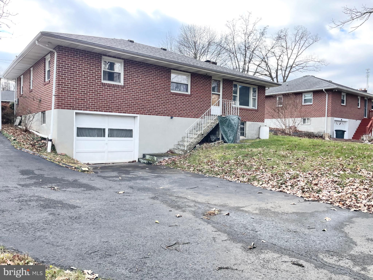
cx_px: 186
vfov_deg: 53.1
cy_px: 140
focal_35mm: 26
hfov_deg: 67.3
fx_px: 280
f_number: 1.6
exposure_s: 1/903
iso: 32
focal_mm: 4.2
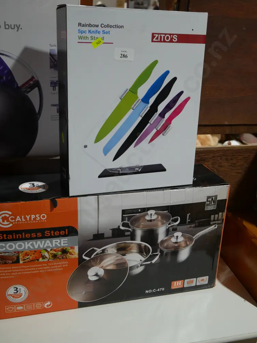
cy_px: 172
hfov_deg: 35.2
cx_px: 126
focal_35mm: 41
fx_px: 406
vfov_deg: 45.8
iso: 200
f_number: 4.5
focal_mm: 20
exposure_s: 1/60
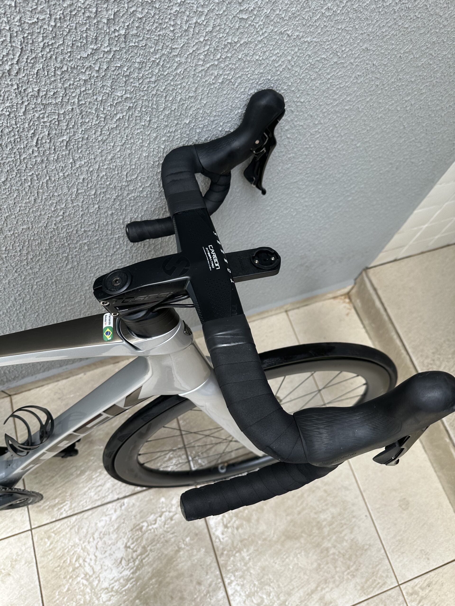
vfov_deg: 71.6
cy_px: 303
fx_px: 421
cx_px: 228
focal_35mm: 24
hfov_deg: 56.8
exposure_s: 1/300
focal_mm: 6.86
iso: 80
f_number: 1.78
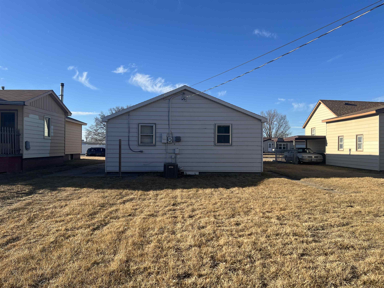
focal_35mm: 26
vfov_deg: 53.1
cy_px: 144
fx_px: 288
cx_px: 192
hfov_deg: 67.3
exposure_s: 1/3165
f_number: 1.5
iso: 50
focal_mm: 5.7
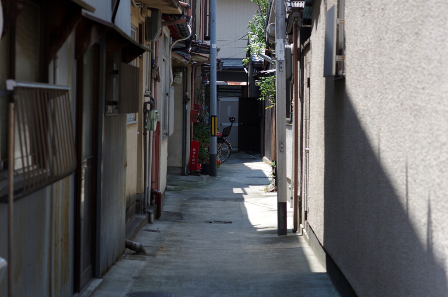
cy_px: 148
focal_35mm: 105
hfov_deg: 19.5
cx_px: 224
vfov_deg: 13.0
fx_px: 1304
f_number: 5
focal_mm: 70
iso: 100
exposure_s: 1/320
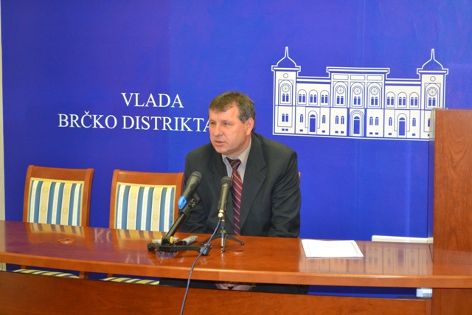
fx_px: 1082
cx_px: 236
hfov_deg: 24.6
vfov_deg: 16.6
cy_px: 158
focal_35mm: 82
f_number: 5.6
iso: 1800
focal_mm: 55
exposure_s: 1/60
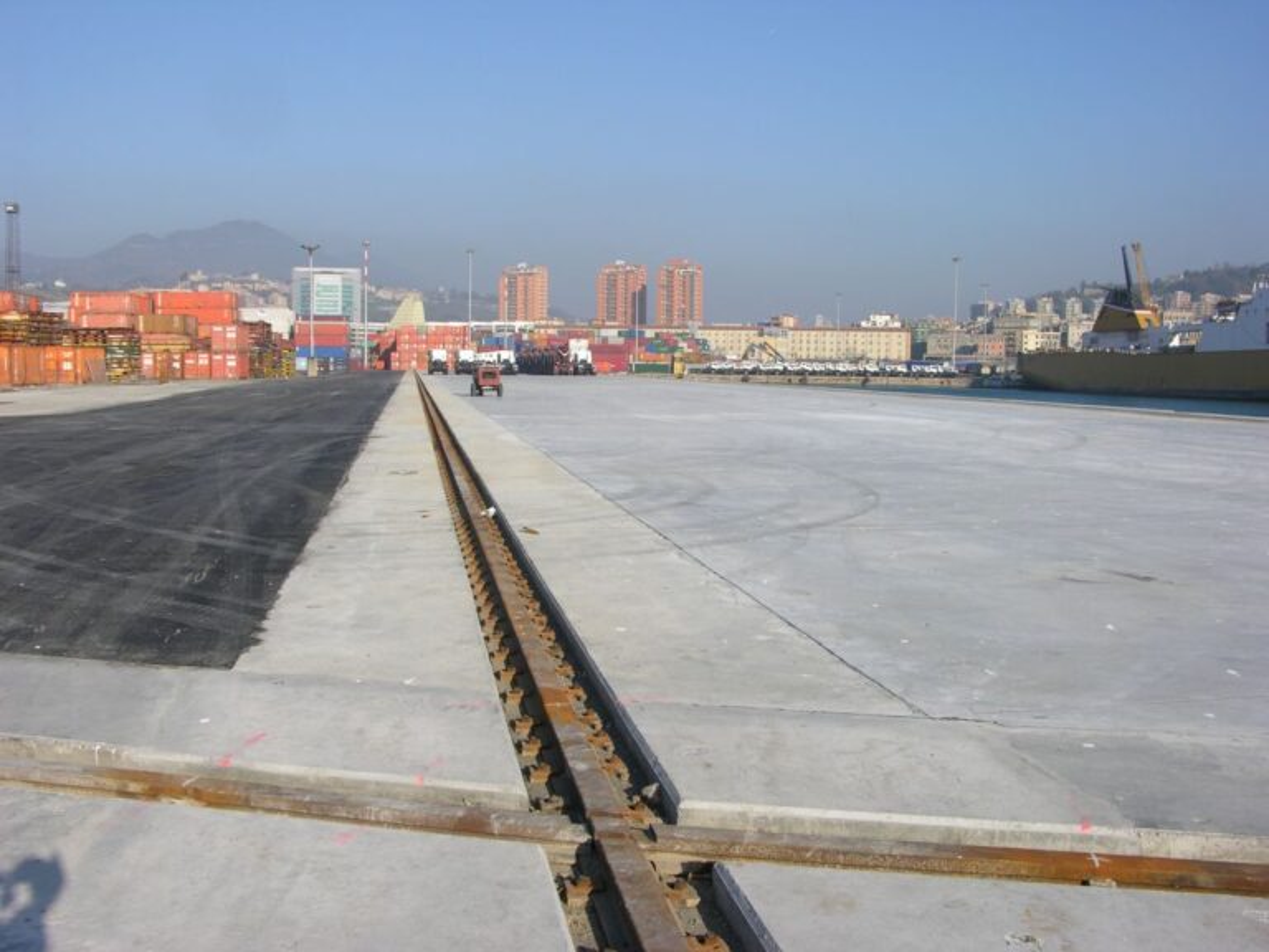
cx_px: 634
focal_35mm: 35
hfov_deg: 52.6
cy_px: 476
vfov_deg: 40.7
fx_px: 1283
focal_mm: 8.9
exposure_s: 1/238
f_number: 6.3
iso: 50
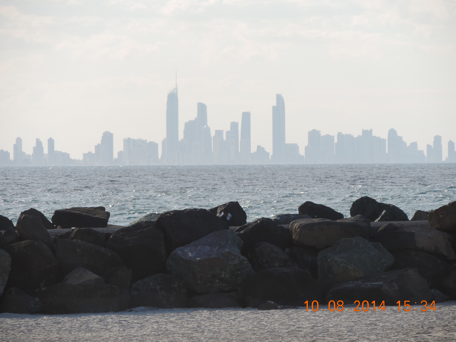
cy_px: 171
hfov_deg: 4.2
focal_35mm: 470
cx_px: 228
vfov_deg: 3.2
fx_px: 6191
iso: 80
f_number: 4.9
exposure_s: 1/500
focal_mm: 83.8
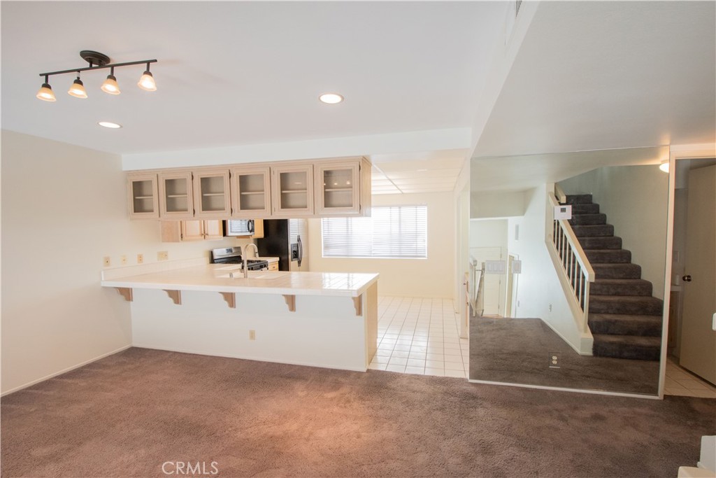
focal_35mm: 15
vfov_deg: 77.3
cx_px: 358
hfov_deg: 100.4
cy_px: 239
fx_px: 298
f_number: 11
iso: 720
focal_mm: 10
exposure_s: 1/15
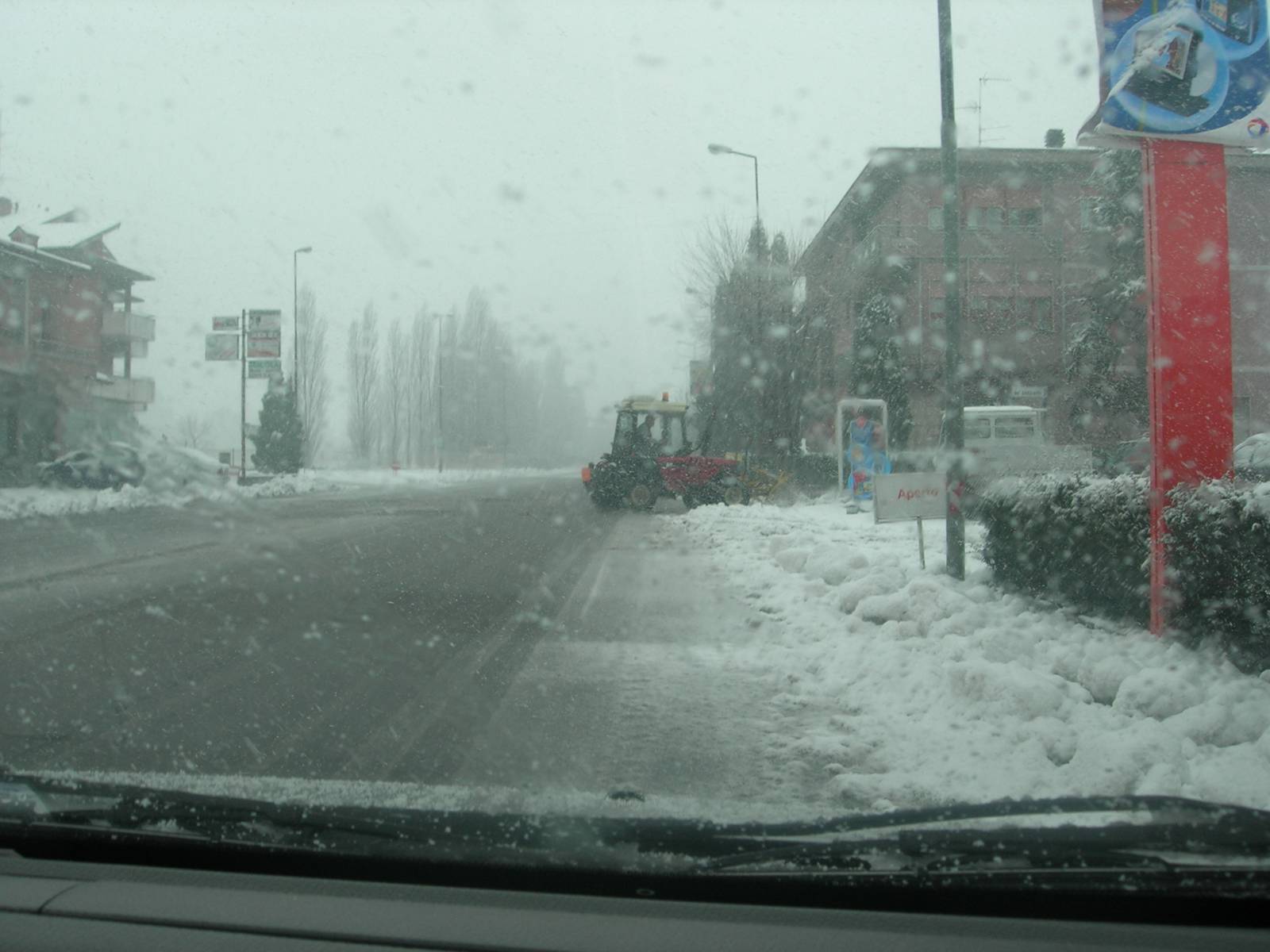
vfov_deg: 37.7
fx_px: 1394
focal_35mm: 38
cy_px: 476
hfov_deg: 49.0
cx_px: 635
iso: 64
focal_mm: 7.8
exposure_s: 1/135
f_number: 4.8
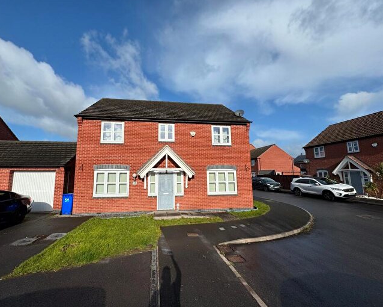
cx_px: 177
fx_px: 170
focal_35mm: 15
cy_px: 152
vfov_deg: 84.0
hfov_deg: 96.6
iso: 50
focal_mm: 2.22
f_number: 2.2
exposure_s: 1/3546
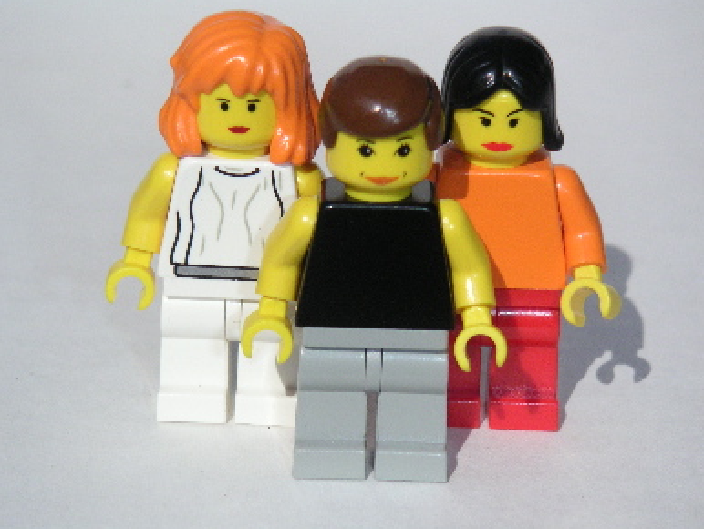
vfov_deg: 12.9
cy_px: 264
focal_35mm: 115
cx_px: 350
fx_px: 2340
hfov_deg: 17.1
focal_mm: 17.1
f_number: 8
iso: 160
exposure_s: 1/1000
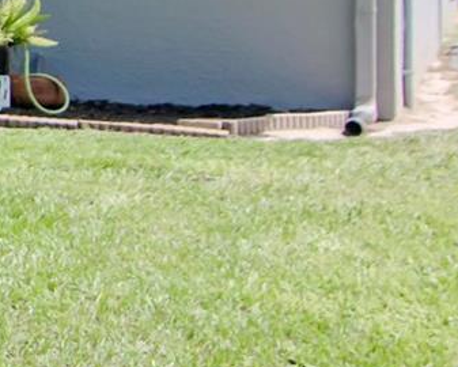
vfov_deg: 14.7
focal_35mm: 100
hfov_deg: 15.3
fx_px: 1359
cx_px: -465
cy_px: -107
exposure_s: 1/2500
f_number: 4
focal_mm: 15
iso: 400
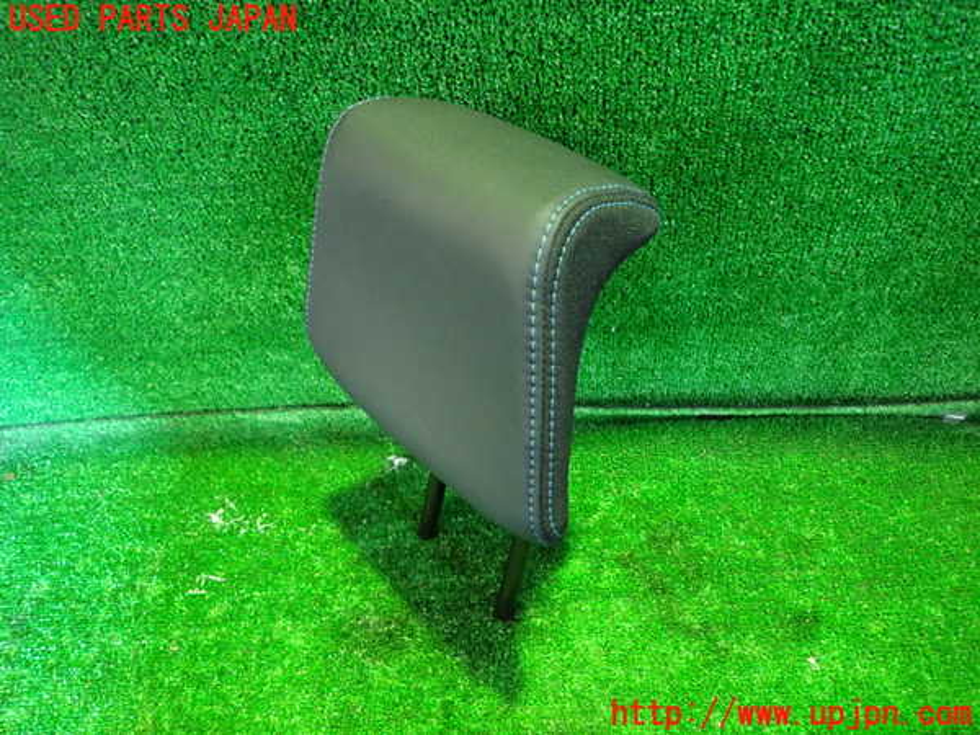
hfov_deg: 69.4
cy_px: 368
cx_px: 490
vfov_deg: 54.9
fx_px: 708
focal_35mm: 25
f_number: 2
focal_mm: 4.5
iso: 800
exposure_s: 1/25
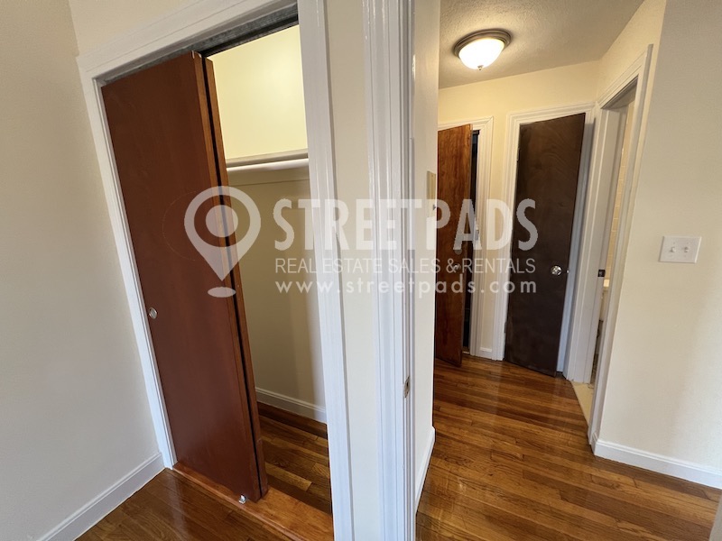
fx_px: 271
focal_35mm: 13
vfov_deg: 89.9
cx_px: 361
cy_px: 270
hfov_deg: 106.2
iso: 160
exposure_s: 1/120
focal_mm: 1.57
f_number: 1.8
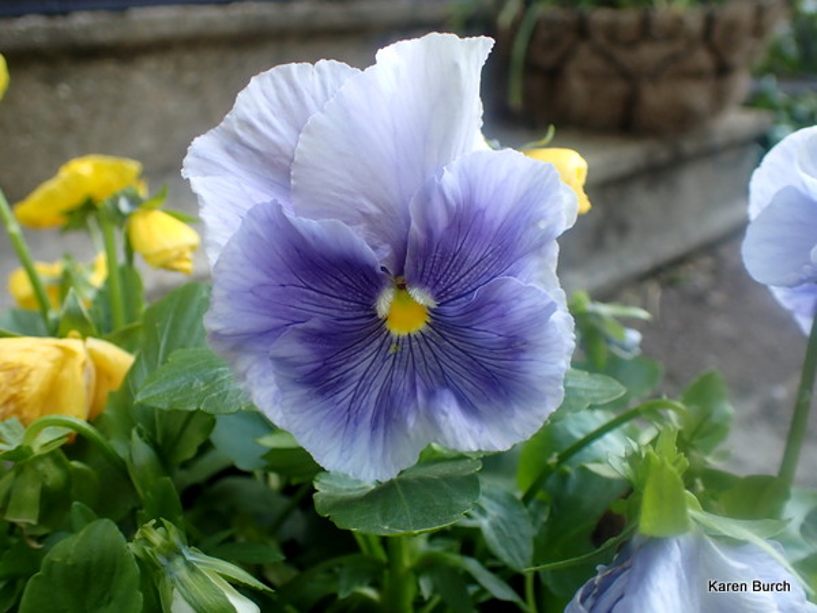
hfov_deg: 60.0
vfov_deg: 46.8
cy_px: 306
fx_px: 708
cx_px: 408
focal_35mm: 30
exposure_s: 1/125
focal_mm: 5.4
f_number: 2.3
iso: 125
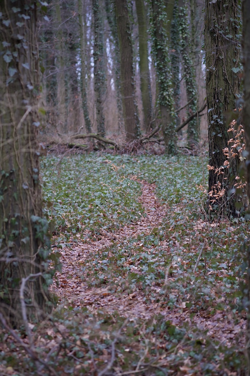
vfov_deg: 22.6
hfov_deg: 15.2
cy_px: 188
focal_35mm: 90
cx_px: 125
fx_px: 937
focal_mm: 60
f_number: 2.4
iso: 2000
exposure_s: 1/125
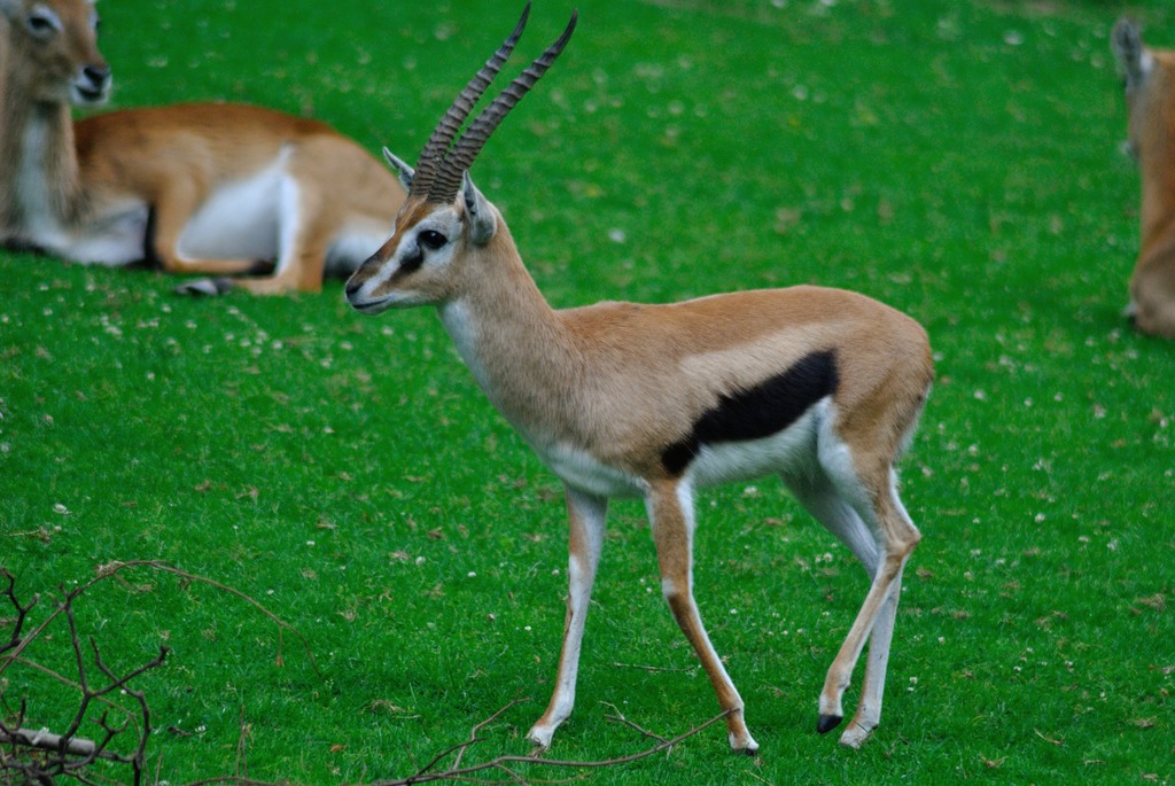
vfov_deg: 3.8
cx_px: 588
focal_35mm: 360
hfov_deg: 5.7
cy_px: 393
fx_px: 11761
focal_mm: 240
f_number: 5
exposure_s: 1/500
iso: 500
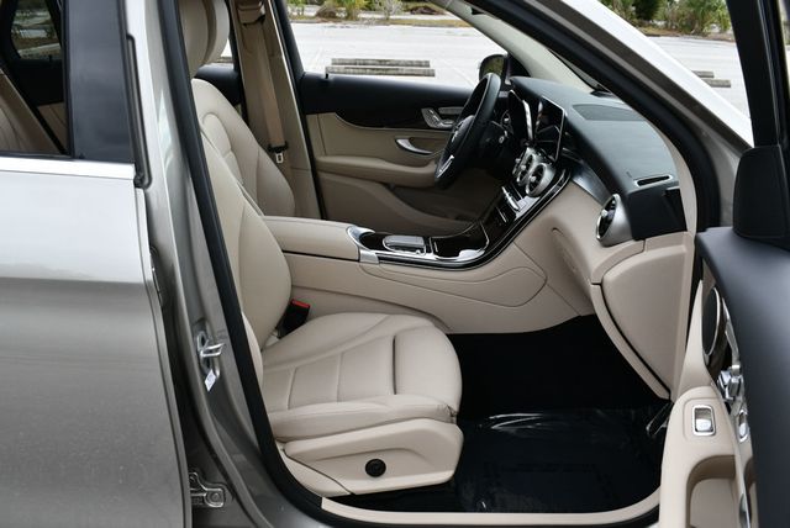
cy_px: 264
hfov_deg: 53.1
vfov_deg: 36.9
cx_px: 395
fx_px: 791
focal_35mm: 36
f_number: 6.3
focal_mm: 18
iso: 200
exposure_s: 1/250
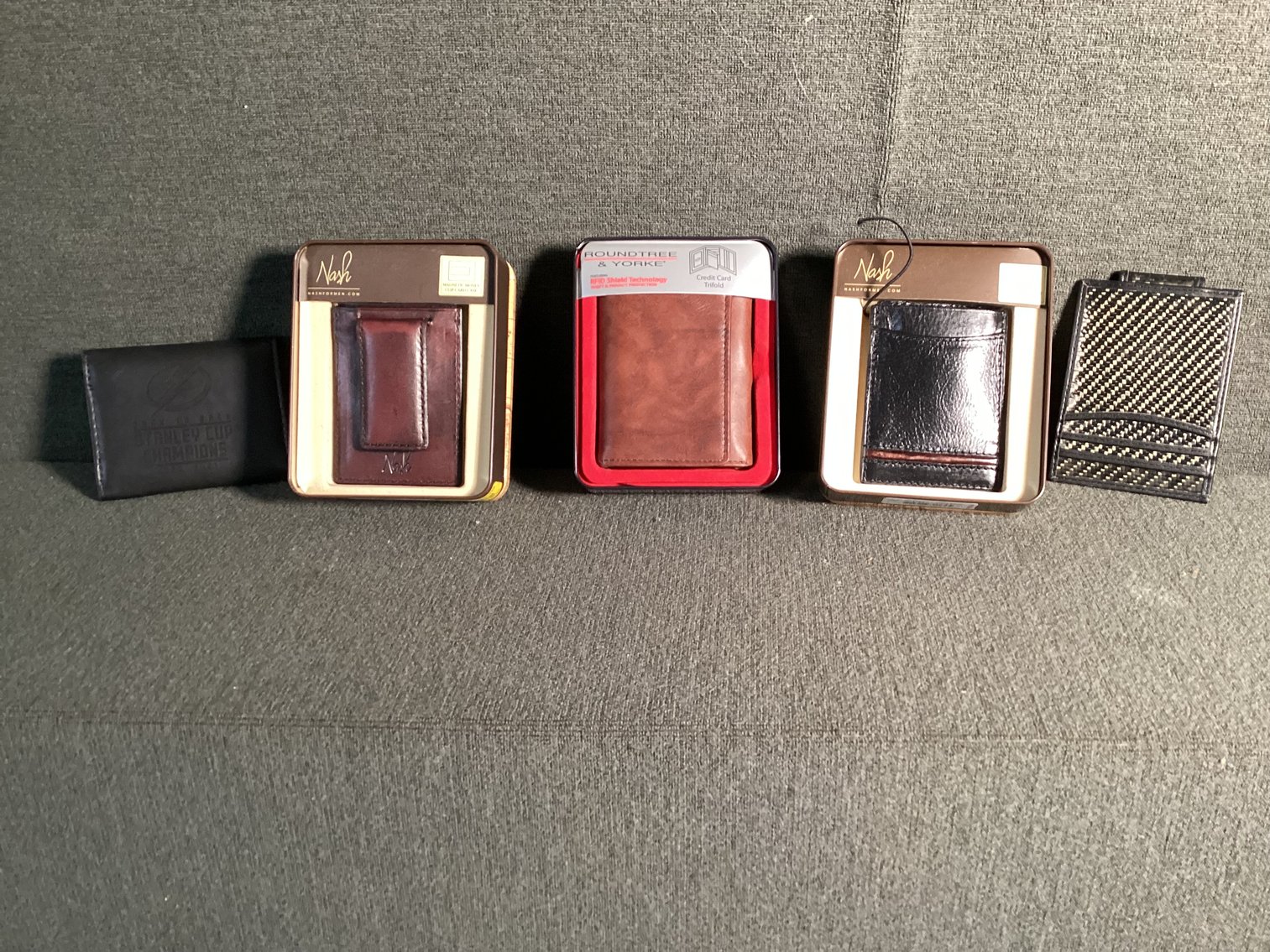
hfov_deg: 58.3
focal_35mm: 31
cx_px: 635
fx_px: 1137
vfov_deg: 45.4
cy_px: 476
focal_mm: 3.3
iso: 250
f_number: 2.4
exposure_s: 1/33
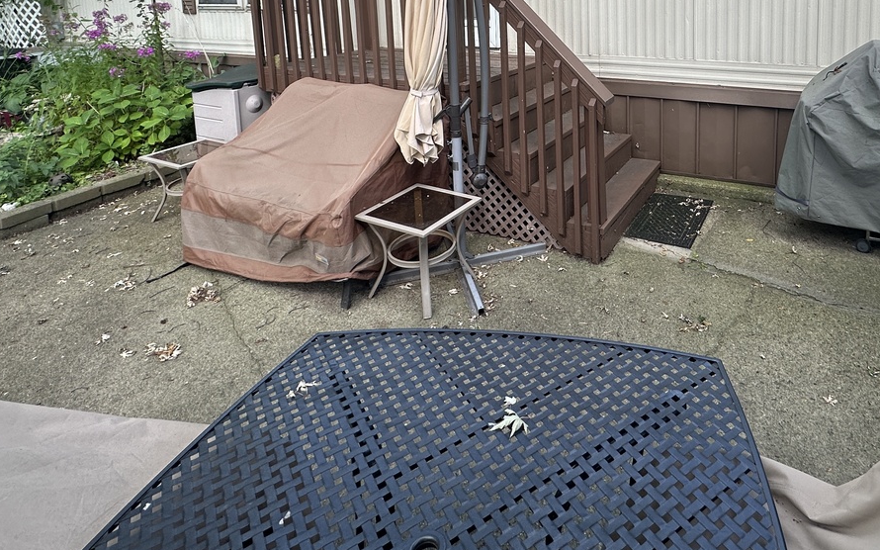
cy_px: 37
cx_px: 572
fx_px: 576
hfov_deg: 73.0
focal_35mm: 24
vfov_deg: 45.4
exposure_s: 1/279
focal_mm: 2.22
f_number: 2.2
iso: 40
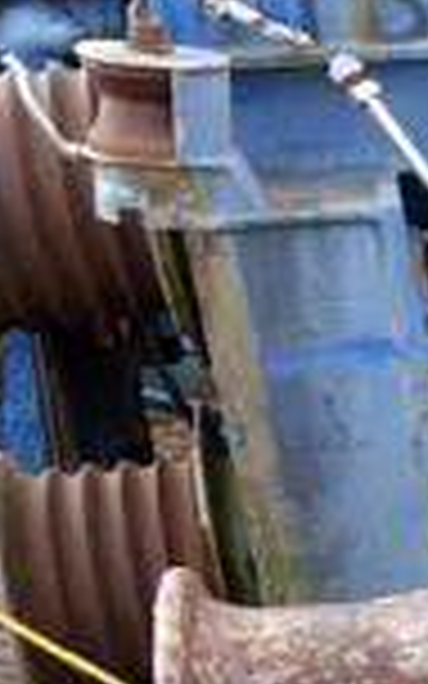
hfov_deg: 8.9
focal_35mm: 116
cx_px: 1356
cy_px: 686
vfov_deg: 17.5
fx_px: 2165
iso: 160
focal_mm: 10.4
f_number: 4.5
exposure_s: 1/125
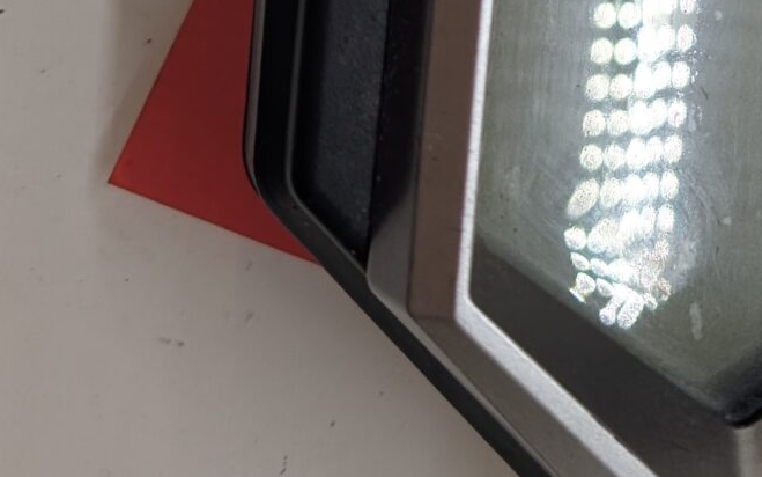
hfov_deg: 20.2
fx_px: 2056
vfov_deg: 12.5
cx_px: 804
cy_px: -273
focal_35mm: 99
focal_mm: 6.9
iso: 78
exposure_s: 1/105
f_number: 1.68
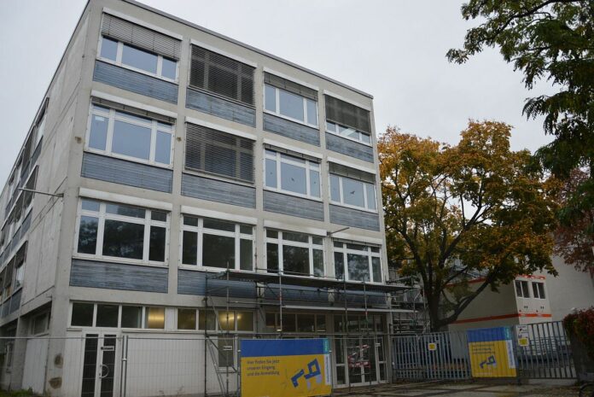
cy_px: 198
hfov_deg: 67.3
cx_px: 297
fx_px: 446
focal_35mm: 27
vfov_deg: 48.0
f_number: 3.5
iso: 400
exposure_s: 1/800
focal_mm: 18
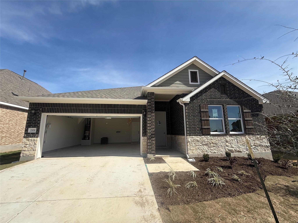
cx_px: 149
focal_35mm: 14
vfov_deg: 85.7
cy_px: 112
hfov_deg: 102.1
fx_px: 121
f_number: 2.2
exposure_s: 1/1613
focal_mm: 2.22
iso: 50
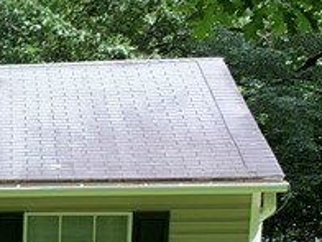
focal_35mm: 136
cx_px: -345
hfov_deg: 12.5
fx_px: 1265
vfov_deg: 10.5
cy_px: 359
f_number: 1.8
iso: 25
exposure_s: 1/187
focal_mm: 4.25
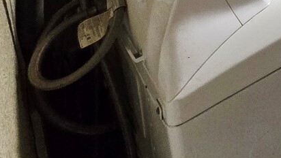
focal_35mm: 55
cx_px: 497
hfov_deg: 22.7
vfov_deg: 15.3
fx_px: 410
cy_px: -194
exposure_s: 1/60.2
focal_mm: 2.2
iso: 320
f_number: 2.2
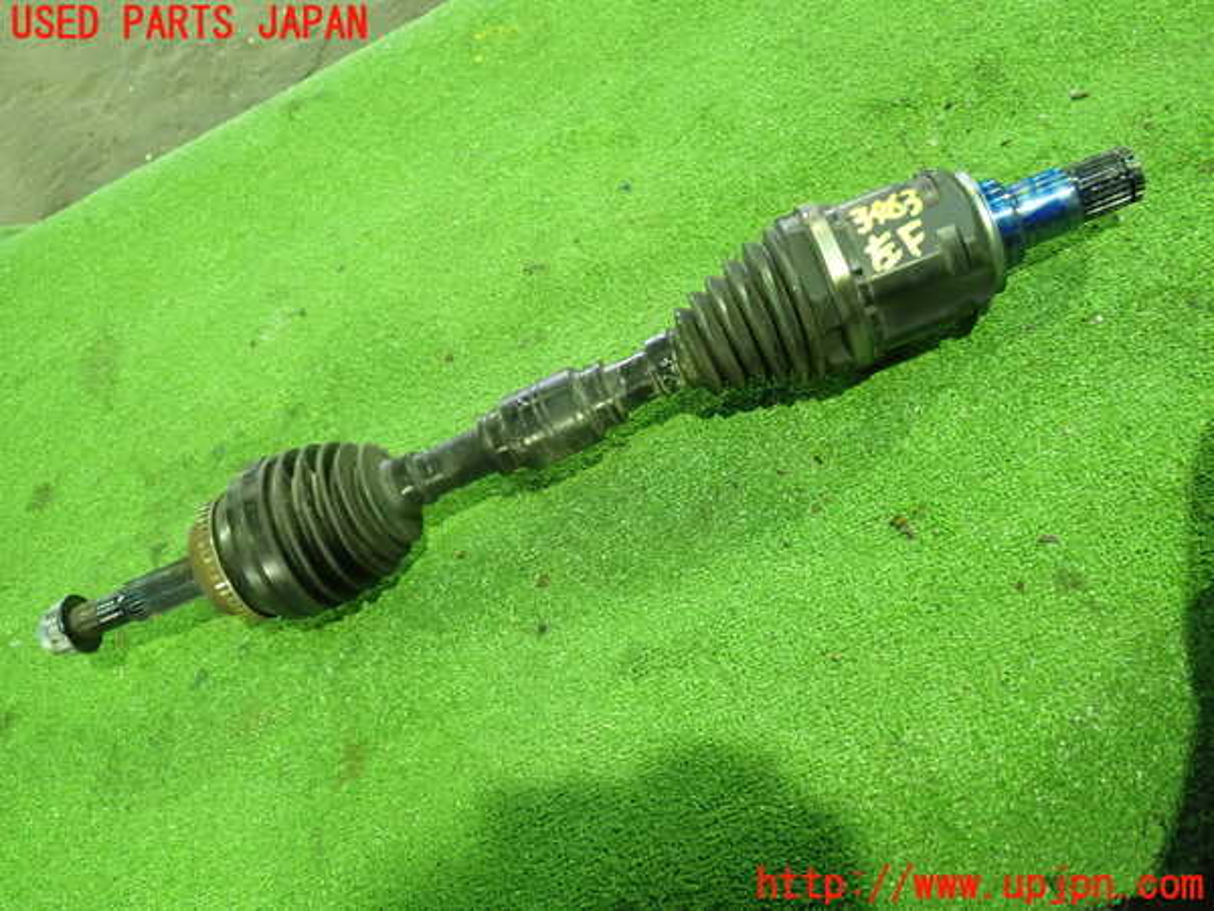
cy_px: 456
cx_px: 607
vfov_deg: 46.8
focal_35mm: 30
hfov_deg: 60.0
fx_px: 1052
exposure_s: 1/20
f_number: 2.3
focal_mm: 5.4
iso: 800
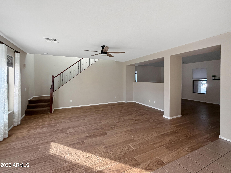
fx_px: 93
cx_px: 116
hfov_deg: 102.1
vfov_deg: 85.7
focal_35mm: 14
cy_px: 86
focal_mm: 2.22
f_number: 2.2
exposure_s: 1/120
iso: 125
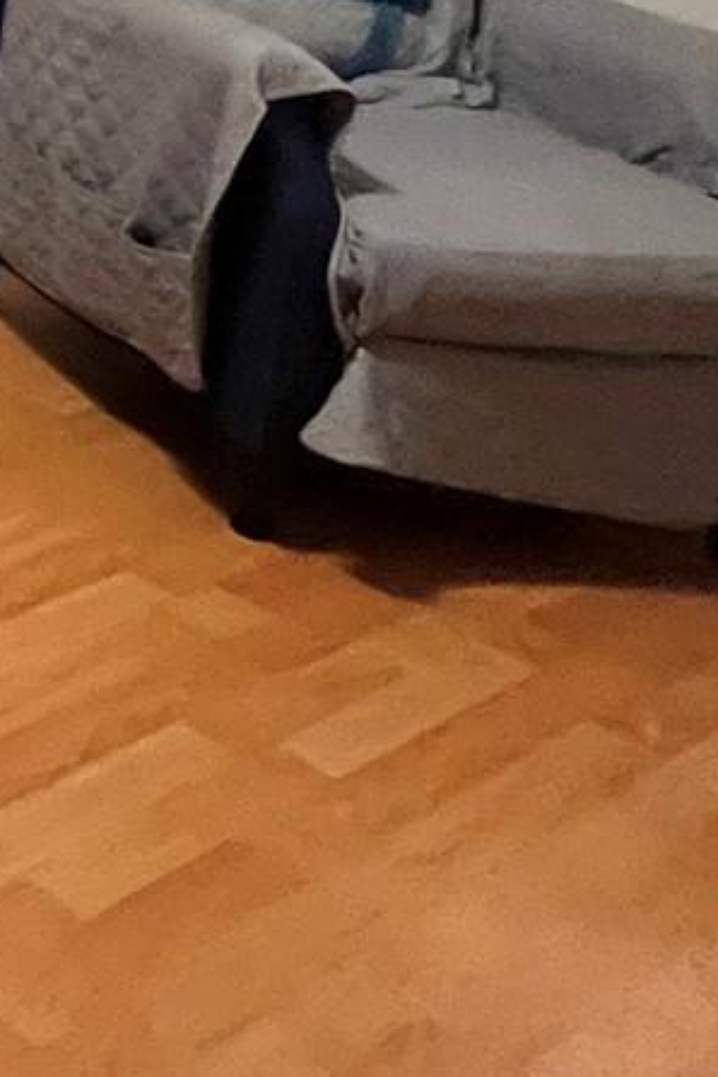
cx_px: -1193
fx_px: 1855
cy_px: -282
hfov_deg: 13.1
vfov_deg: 27.6
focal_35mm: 62
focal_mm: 1.57
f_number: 1.8
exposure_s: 1/60
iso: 500
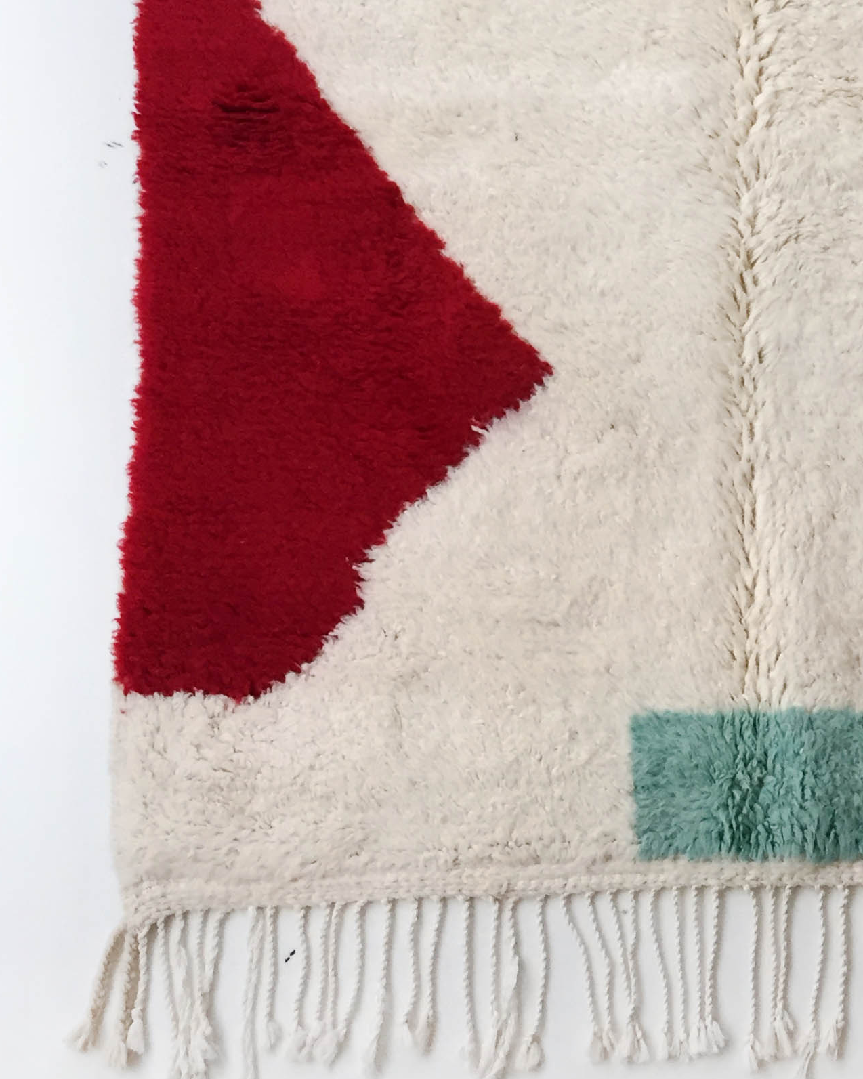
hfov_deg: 25.5
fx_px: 1852
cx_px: 766
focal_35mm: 58
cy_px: 130
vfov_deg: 31.1
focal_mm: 4.15
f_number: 2.2
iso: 64
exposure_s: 1/33
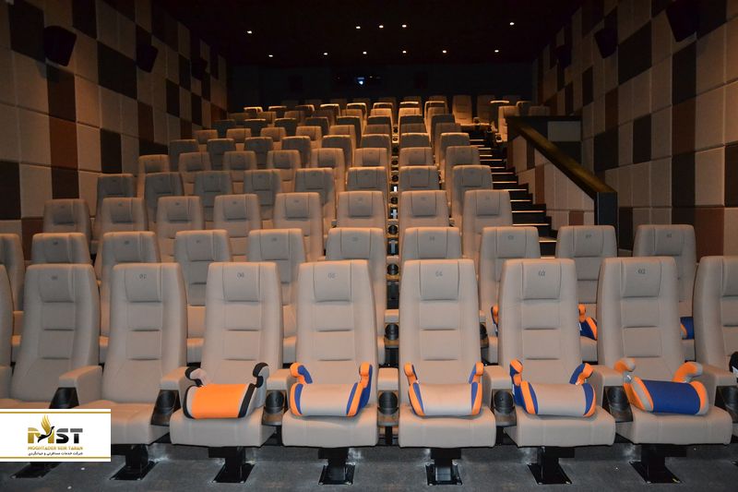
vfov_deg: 47.9
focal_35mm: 27
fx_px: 553
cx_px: 369
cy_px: 246
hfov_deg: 67.4
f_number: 3.5
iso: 3200
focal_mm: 18
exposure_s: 1/60
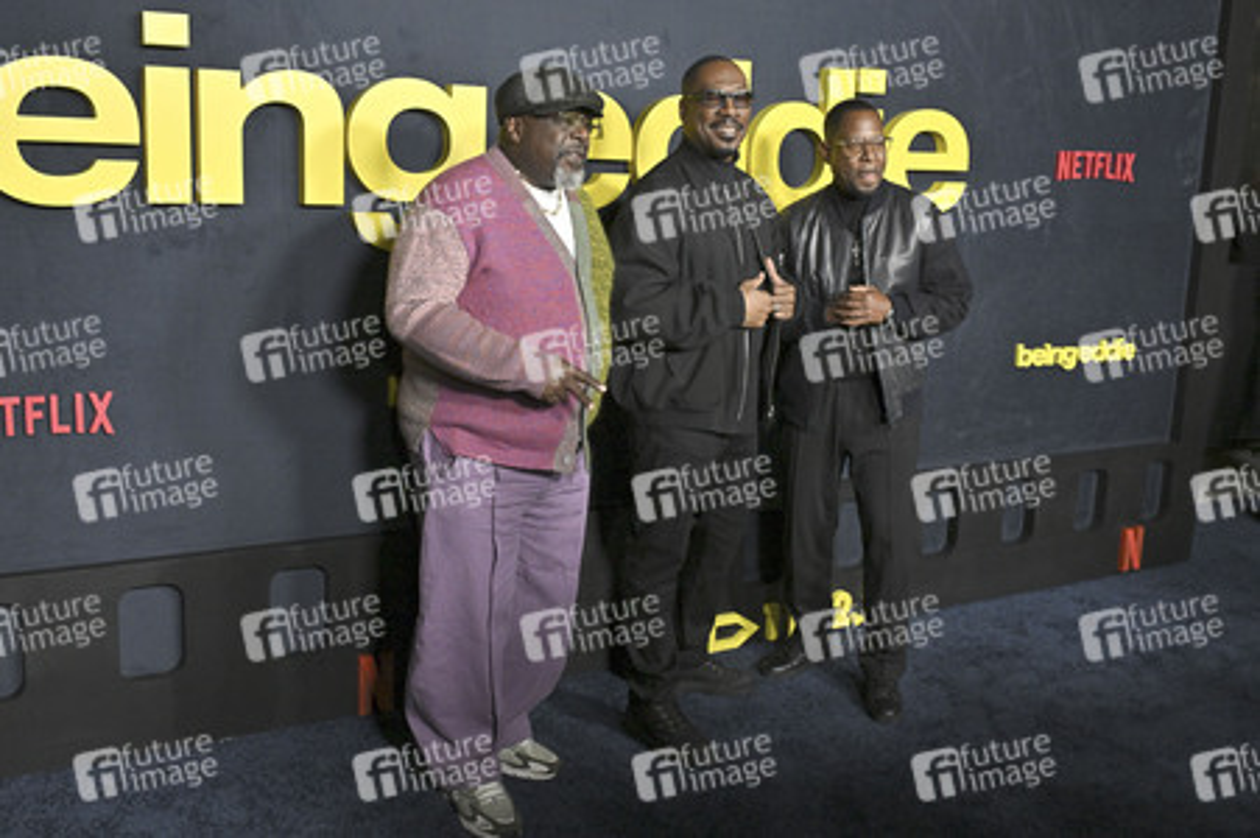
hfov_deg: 54.5
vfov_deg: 37.8
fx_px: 1224
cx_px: 630
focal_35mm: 35
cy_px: 419
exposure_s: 1/320
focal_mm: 35
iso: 2500
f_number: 5.6
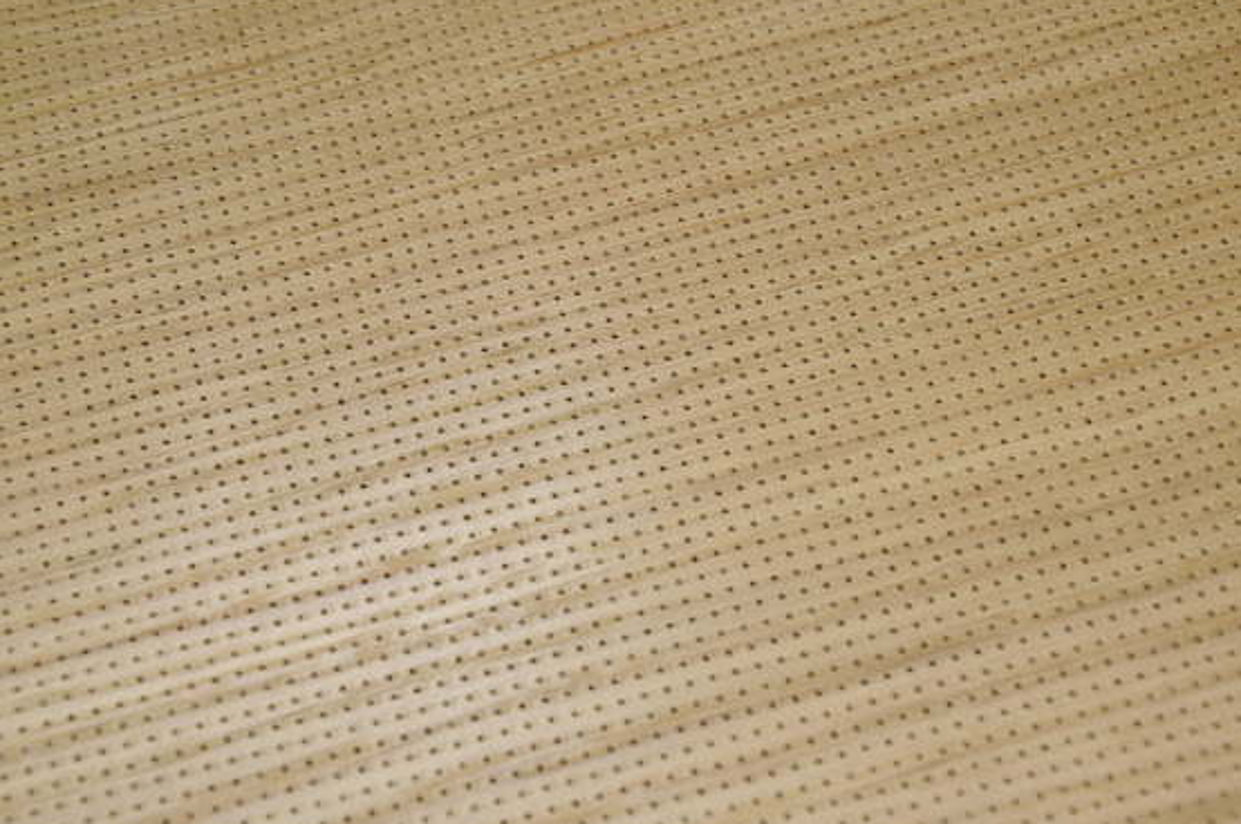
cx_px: 647
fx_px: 2567
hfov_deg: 27.2
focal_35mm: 75
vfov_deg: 18.2
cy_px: 446
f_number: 8
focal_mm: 45
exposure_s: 1/60
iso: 400
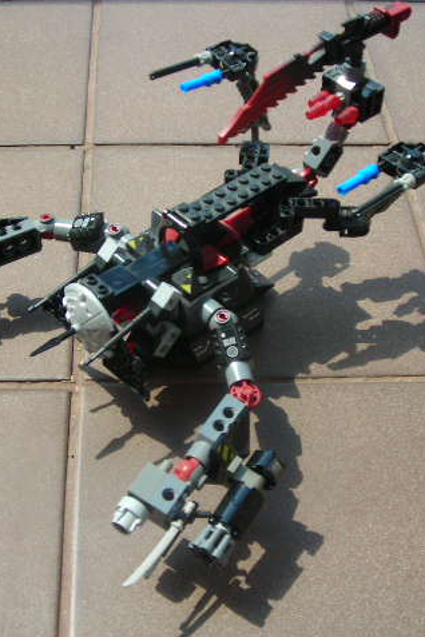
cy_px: 319
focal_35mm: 53
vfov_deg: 37.5
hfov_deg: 25.5
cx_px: 195
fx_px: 938
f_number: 6.4
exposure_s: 1/123
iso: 100
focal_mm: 6.3
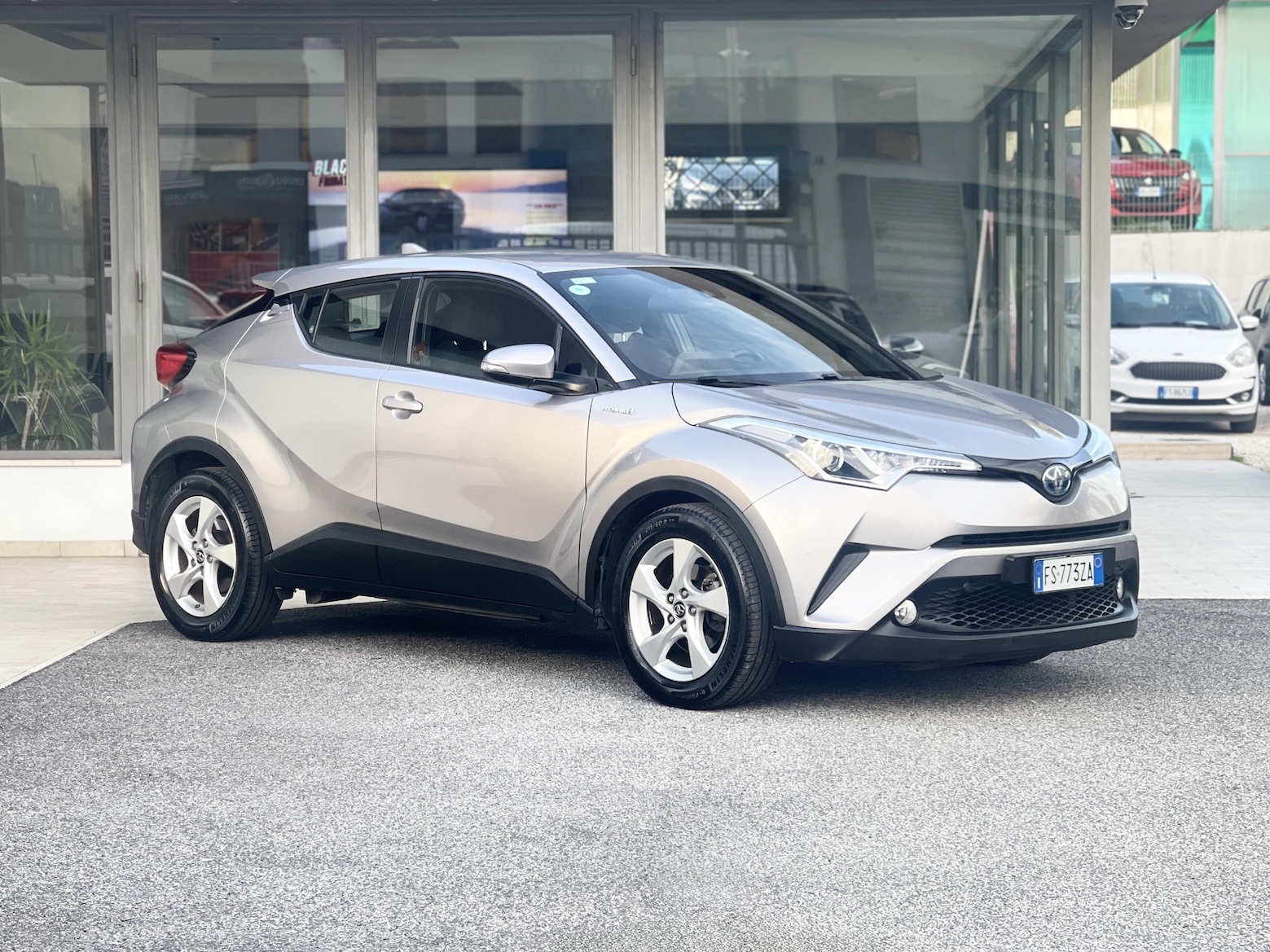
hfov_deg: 30.3
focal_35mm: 64
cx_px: 635
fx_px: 2348
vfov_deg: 22.9
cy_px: 476
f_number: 2.2
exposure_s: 1/121
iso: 50
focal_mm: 7.5
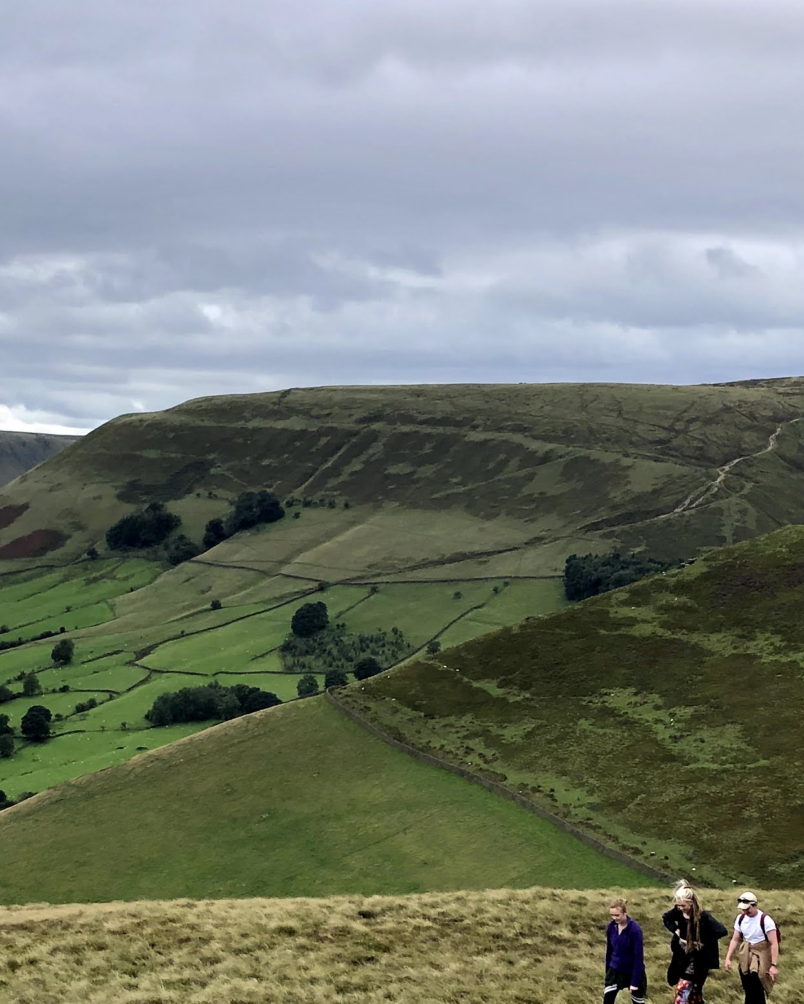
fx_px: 2111
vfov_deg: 26.5
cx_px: 284
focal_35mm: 71
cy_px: 739
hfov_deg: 21.5
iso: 20
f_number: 1.8
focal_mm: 3.99
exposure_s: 1/727
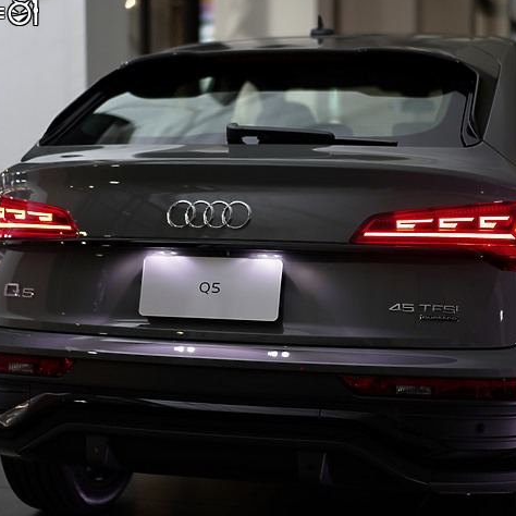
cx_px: 274
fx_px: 1197
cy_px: 255
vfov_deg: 24.3
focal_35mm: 71
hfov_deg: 24.3
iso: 100
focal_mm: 55
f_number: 1.8
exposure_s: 1/20
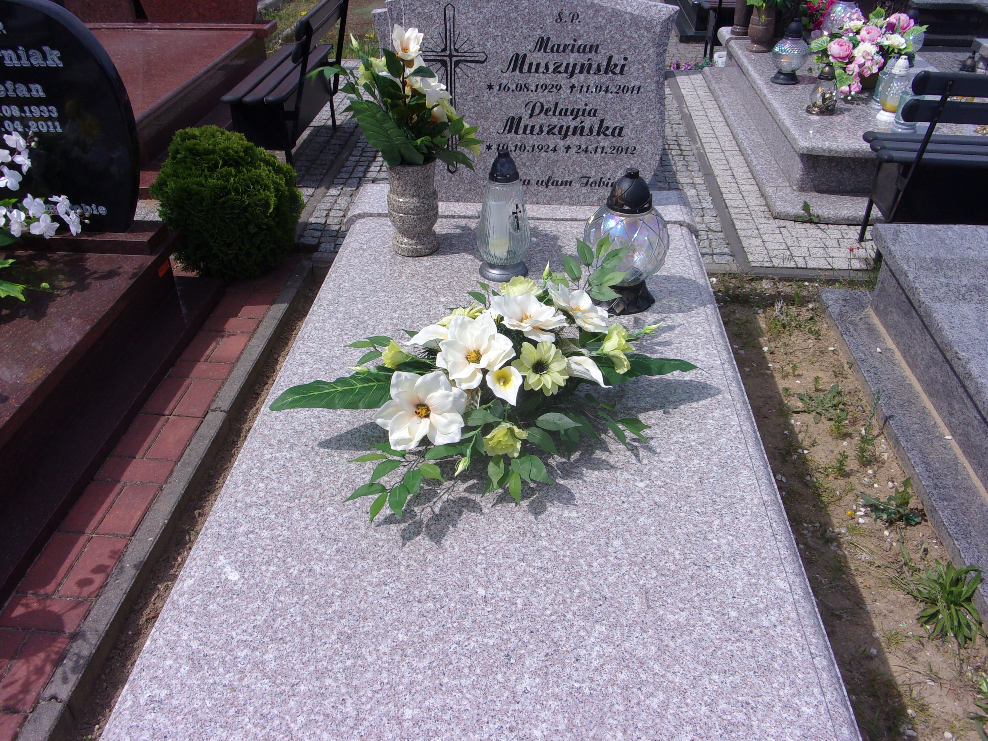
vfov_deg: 49.7
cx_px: 494
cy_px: 370
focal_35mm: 28
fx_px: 799
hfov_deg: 63.4
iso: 80
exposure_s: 1/140
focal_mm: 5.1
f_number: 10.8
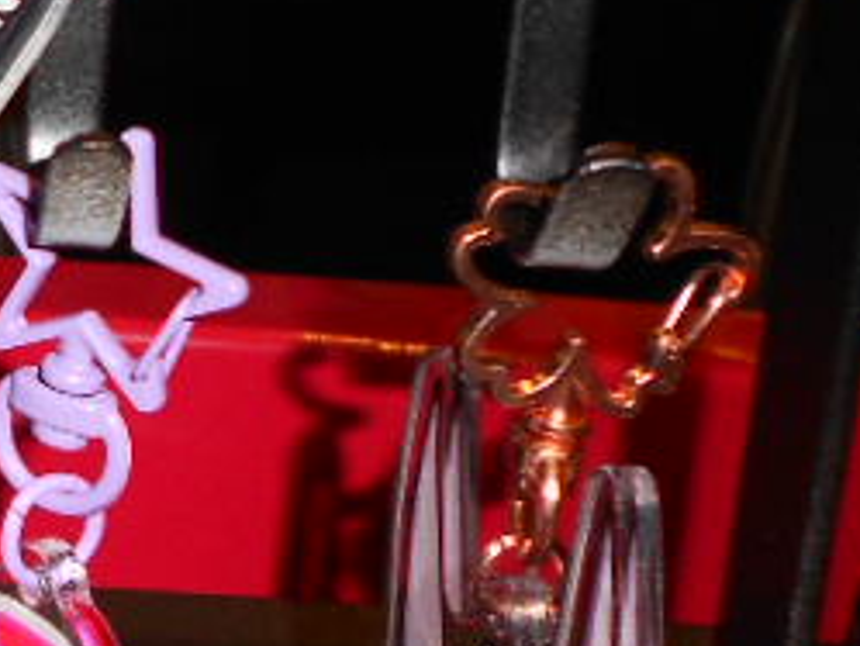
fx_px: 2660
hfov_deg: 16.1
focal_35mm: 107
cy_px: 31
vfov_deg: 13.7
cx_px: -580
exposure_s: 1/25
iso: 80
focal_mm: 4.6
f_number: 3.2
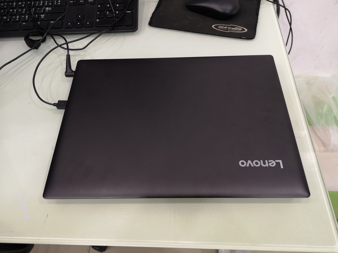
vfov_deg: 51.4
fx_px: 264
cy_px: 126
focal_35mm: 27
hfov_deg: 65.3
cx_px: 169
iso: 160
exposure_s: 1/33.3
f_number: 1.8
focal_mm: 3.95
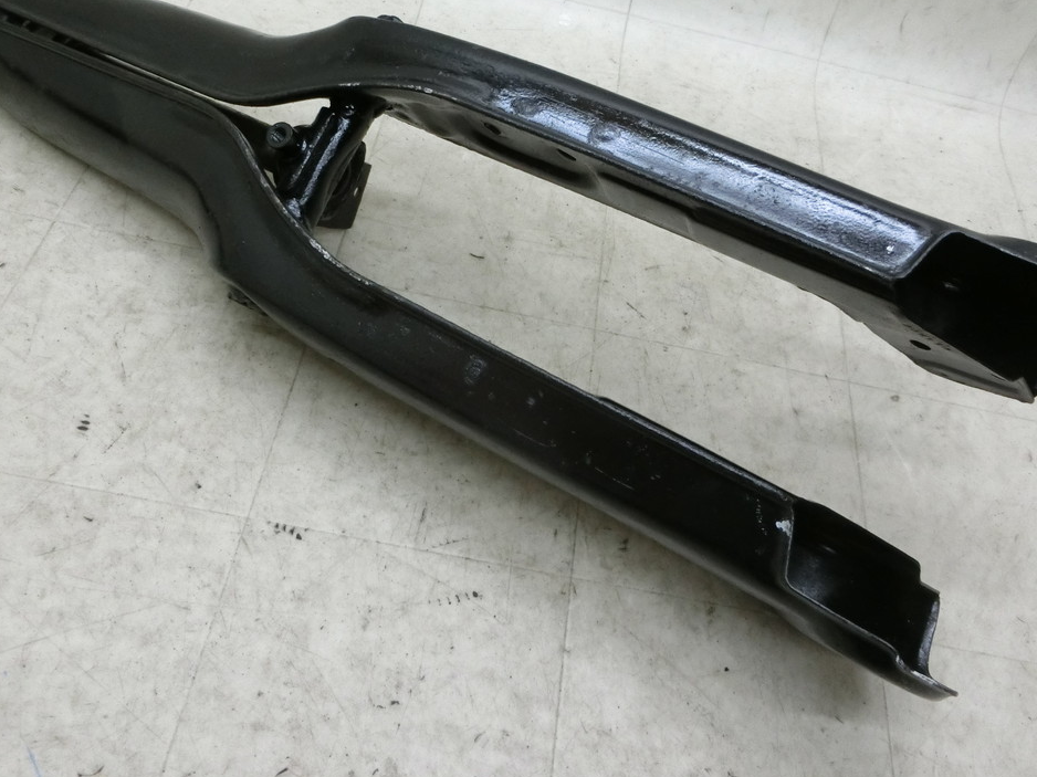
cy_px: 317
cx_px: 551
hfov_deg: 56.8
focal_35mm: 32
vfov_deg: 44.0
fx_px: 958
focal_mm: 4.5
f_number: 3.5
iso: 400
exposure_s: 1/100
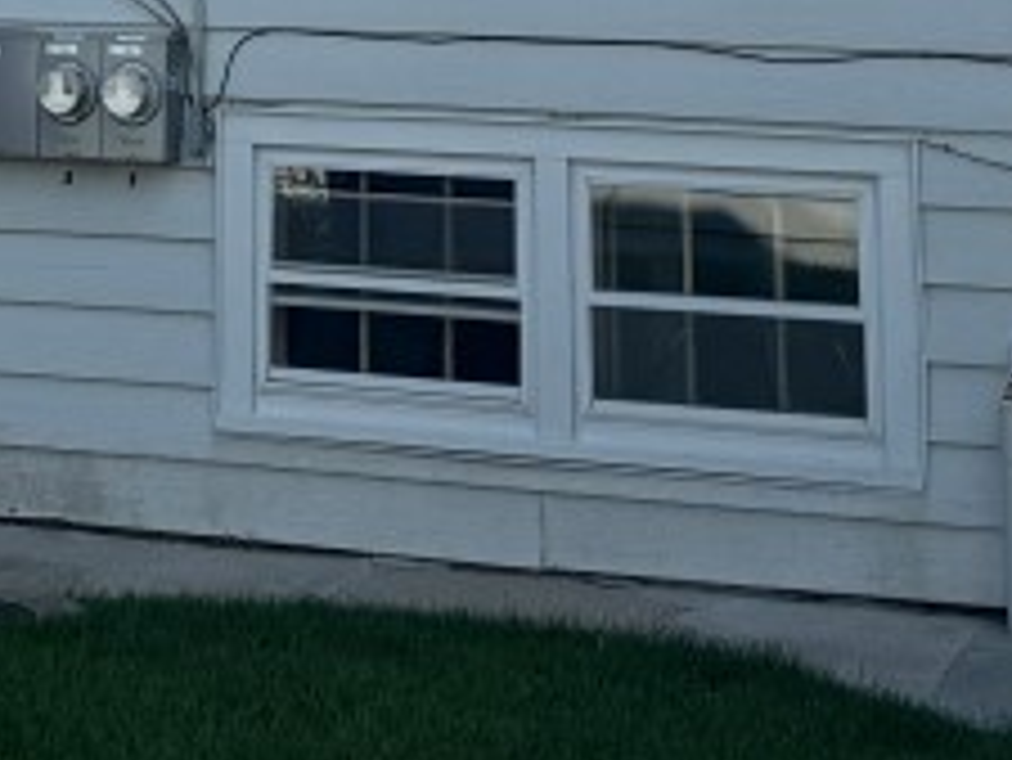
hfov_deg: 17.8
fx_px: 3188
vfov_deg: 12.4
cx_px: 108
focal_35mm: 109
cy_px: -625
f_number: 1.78
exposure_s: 1/5348
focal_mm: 6.76
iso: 80
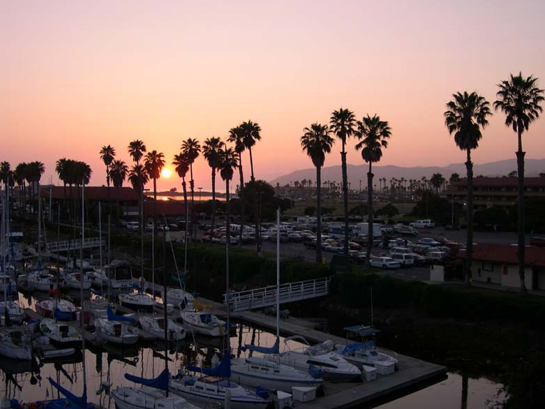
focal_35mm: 43
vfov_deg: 33.6
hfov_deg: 43.8
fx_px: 677
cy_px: 201
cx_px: 273
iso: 100
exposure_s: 1/213
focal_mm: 9
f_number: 2.9
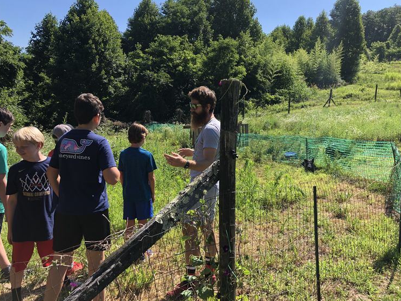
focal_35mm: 29
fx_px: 336
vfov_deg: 48.2
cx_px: 200
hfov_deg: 61.7
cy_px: 147
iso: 20
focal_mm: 4
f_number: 1.8
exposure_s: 1/827
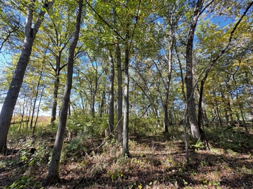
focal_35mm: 14
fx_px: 102
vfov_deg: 85.7
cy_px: 94
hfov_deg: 102.1
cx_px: 126
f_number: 2.2
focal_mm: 2.22
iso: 125
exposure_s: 1/99
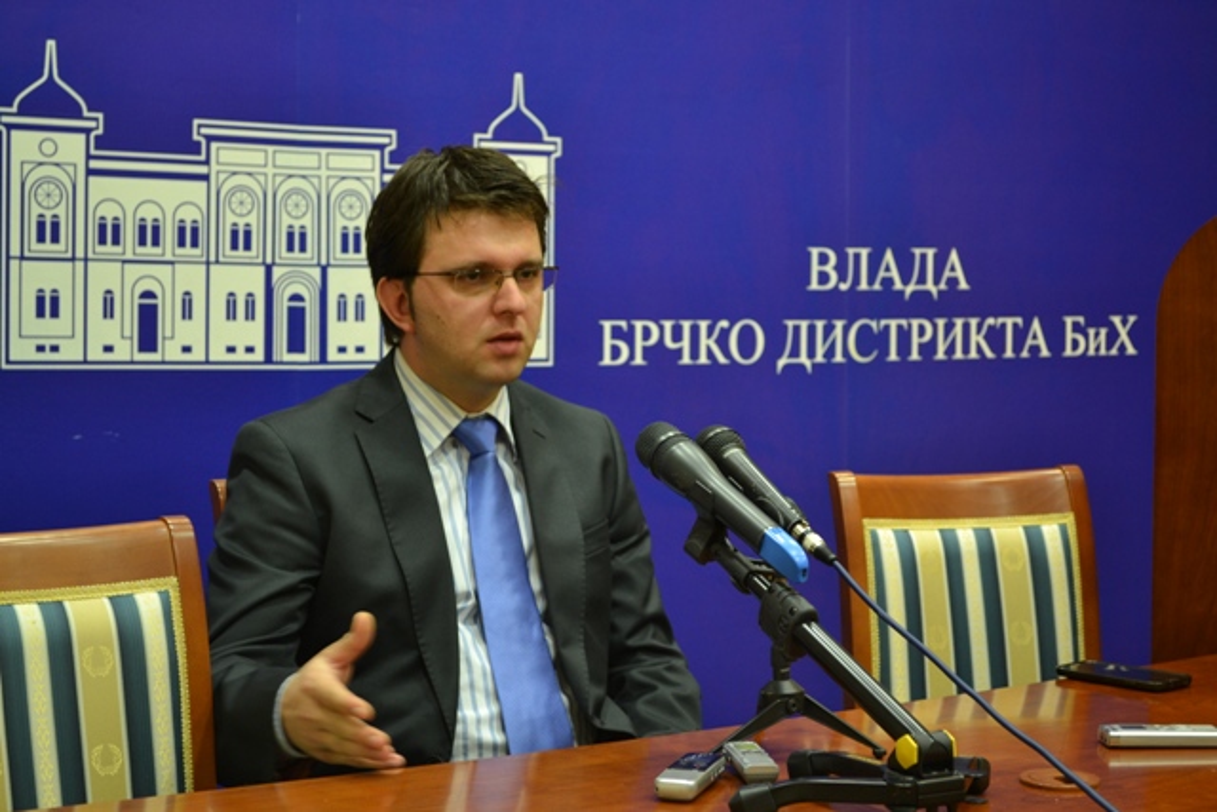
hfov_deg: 30.5
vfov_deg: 20.6
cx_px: 608
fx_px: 2232
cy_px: 406
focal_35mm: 66
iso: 500
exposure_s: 1/15
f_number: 5.3
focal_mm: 44
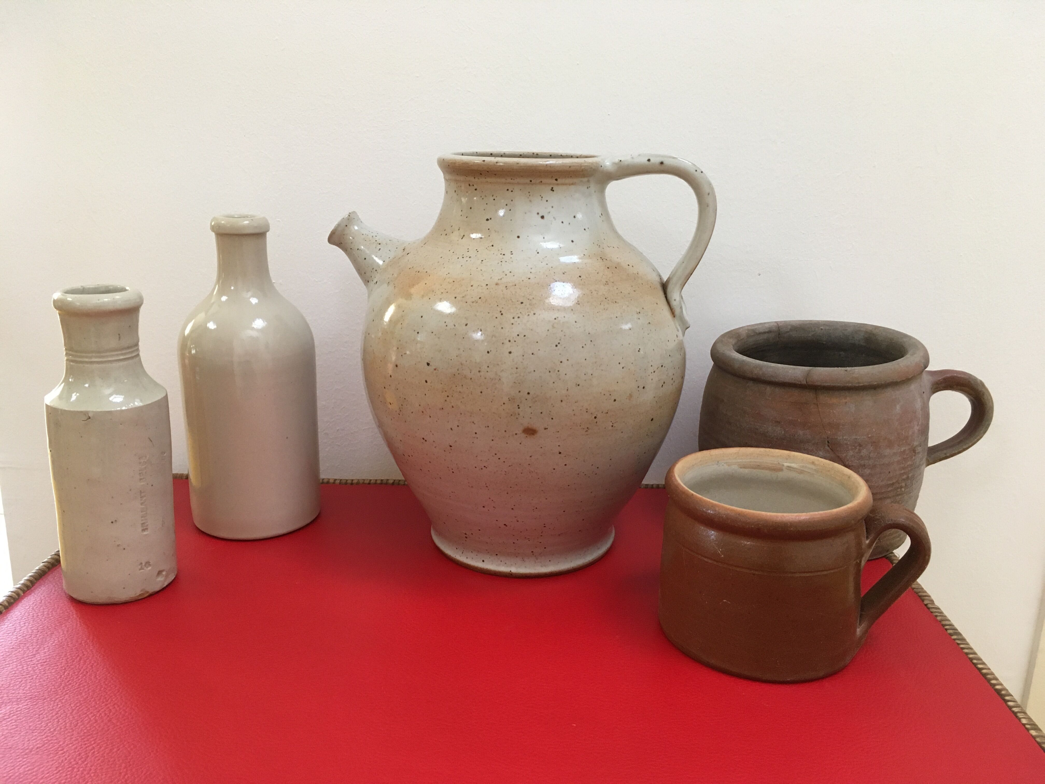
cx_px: 522
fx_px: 875
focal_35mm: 29
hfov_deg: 61.7
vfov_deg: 48.2
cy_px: 392
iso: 160
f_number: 2.2
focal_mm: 4.15
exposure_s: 1/33
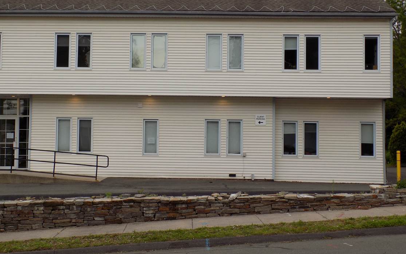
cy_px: 114
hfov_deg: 40.3
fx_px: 553
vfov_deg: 25.8
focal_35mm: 50
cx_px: 181
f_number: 3.6
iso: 80
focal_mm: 7.3
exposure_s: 1/160
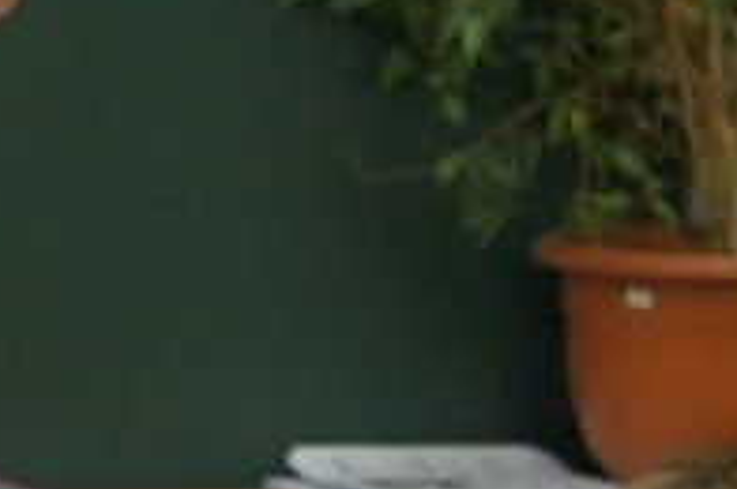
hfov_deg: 6.1
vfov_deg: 4.2
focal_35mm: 328
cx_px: -959
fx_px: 6694
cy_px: 47
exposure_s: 1/50
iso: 800
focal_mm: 31
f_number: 4.5
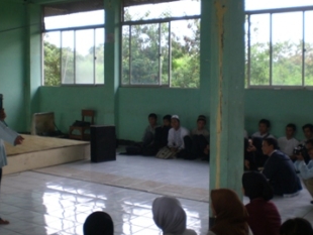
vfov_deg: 29.7
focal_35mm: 49
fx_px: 443
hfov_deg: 38.8
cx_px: 133
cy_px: 107
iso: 100
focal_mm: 6.3
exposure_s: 1/125
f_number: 3.1
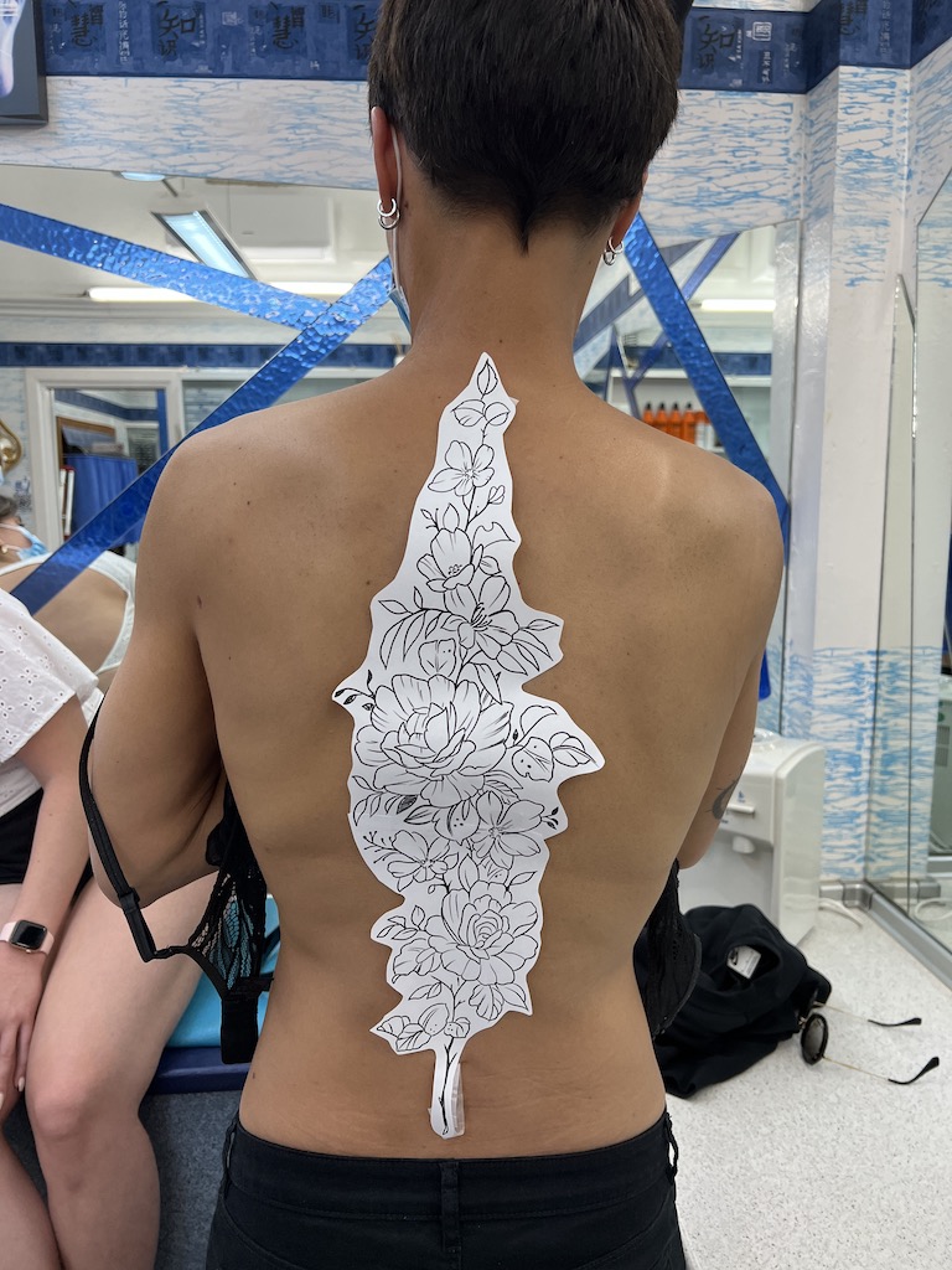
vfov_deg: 67.3
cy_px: 635
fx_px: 953
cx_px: 476
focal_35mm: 26
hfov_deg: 53.1
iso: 64
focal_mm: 5.7
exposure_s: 1/100
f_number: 1.5
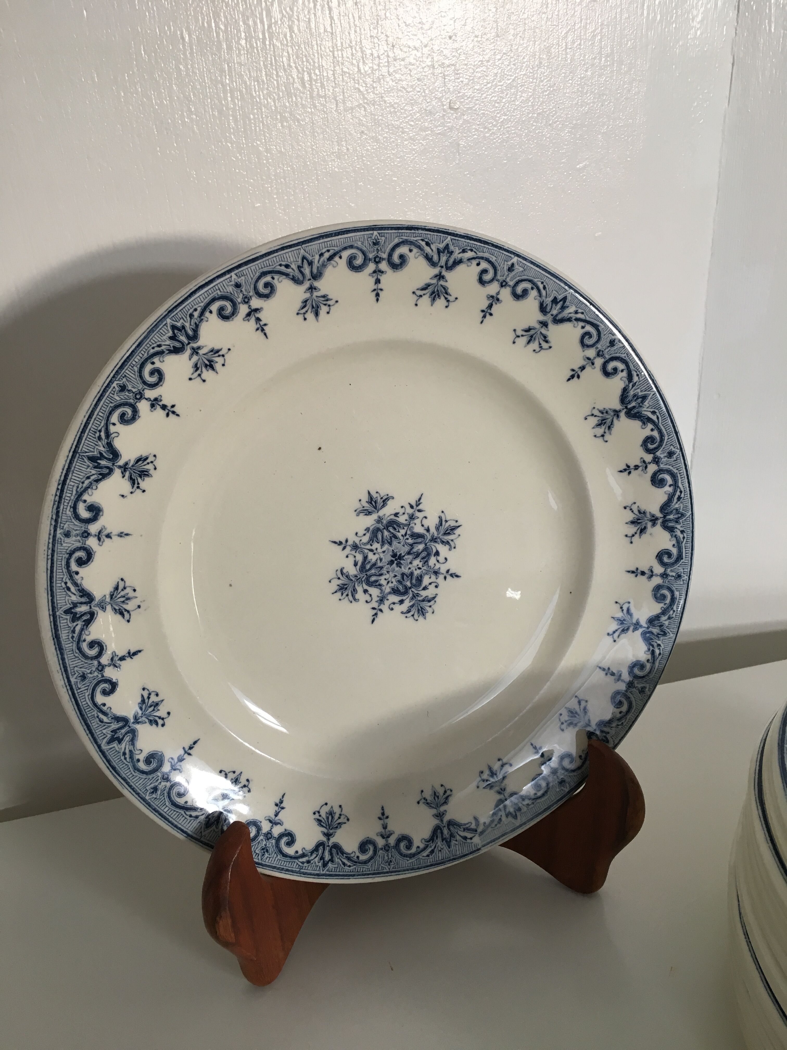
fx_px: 879
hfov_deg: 48.2
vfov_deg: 61.7
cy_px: 525
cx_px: 394
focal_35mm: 29
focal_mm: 4.15
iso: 64
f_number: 2.2
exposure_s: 1/33
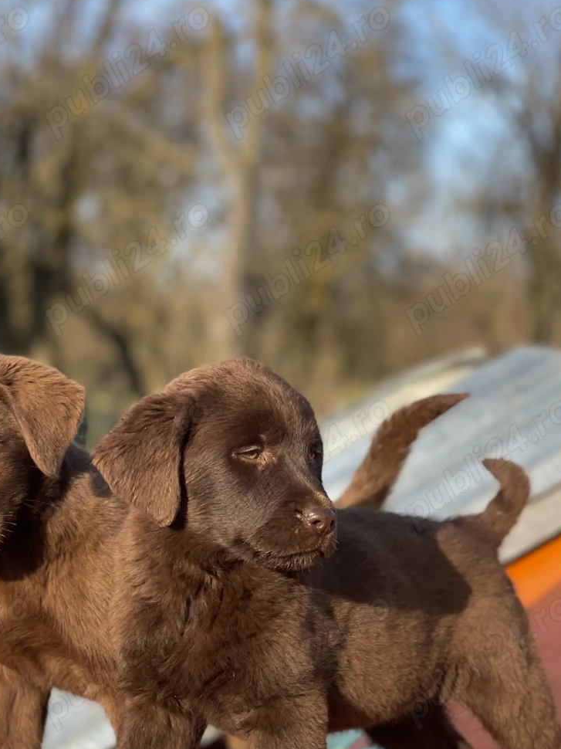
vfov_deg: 22.2
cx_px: 216
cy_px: 504
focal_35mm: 88
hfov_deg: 16.8
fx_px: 1902
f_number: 2.2
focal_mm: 7.5
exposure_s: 1/385
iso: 32
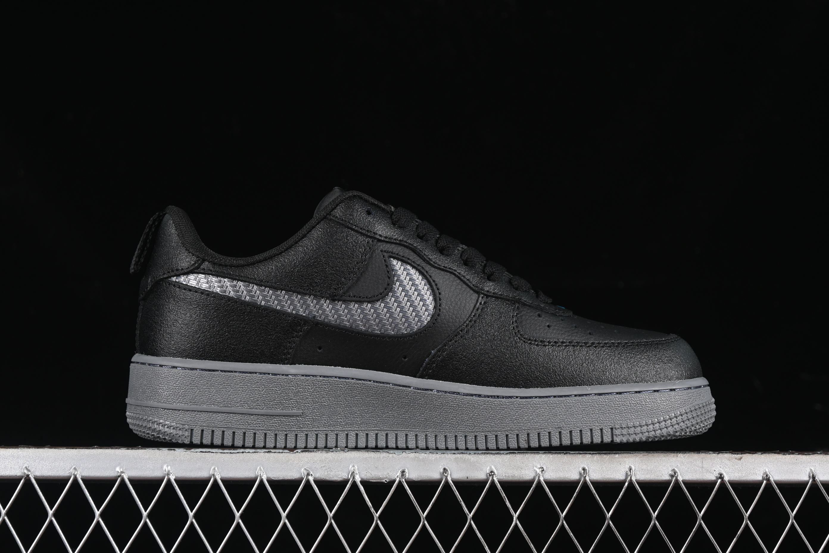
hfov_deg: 27.0
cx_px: 414
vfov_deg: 18.2
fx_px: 1727
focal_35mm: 75
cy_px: 276
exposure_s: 1/50
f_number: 6.3
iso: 160
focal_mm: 50
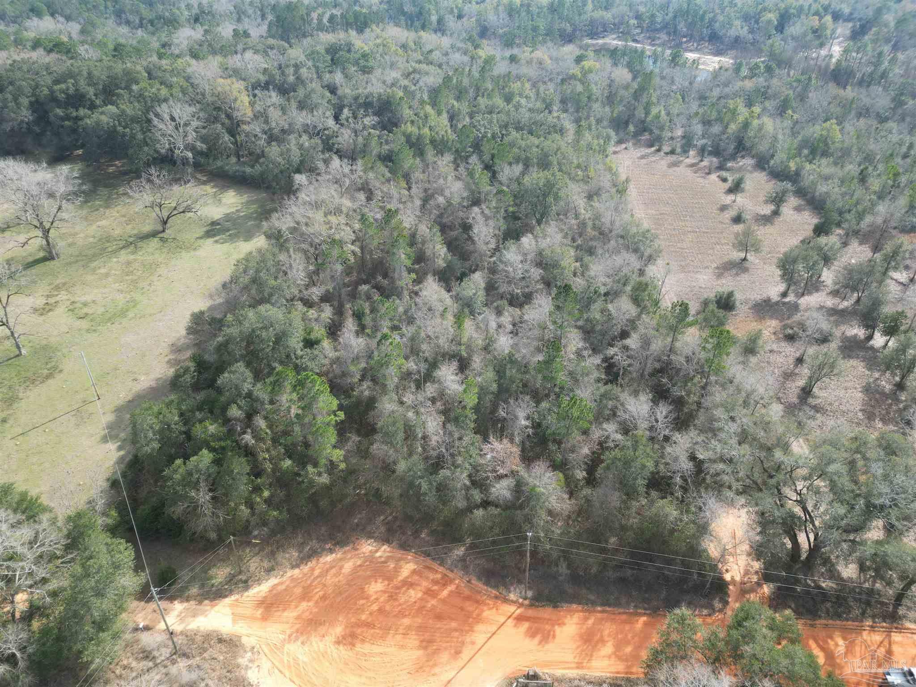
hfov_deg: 71.6
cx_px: 458
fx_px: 635
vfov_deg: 56.8
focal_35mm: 24
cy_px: 344
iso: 100
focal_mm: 6.72
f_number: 1.7
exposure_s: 1/800
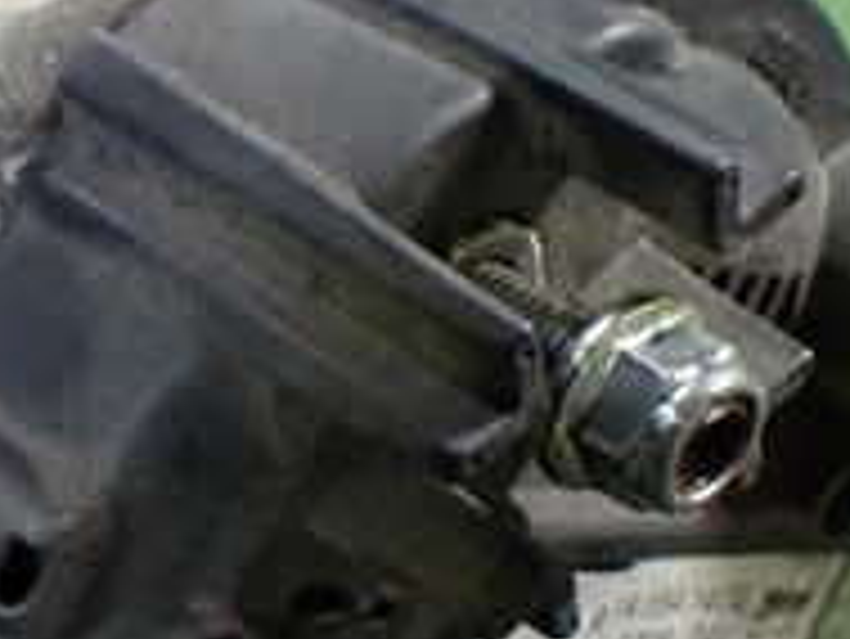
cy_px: 428
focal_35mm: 95
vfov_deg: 15.5
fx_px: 2334
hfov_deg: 19.8
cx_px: -63
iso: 800
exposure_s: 1/80
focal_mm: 5.4
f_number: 2.3
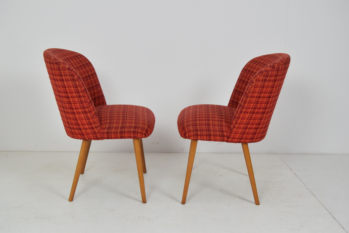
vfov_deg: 28.1
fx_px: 466
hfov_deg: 41.1
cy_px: 116
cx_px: 174
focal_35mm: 48
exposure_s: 1/160
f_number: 6.3
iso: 1600
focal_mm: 32
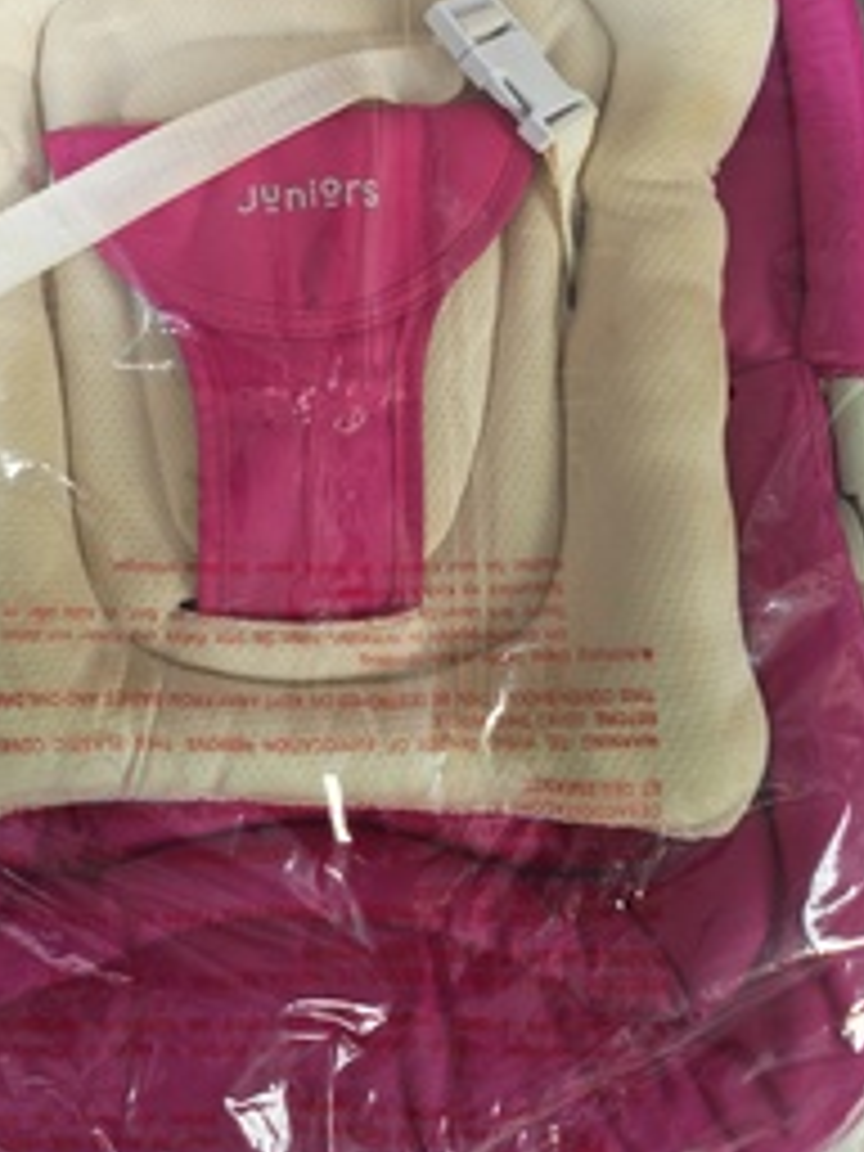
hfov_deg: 34.8
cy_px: 169
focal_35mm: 41
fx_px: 1364
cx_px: 286
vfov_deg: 42.8
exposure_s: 1/40
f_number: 1.6
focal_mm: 5.4
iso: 400
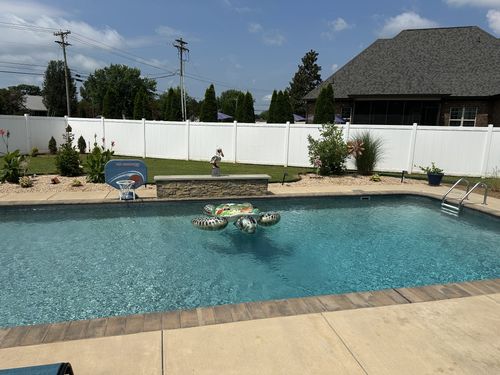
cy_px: 188
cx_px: 250
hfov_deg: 71.6
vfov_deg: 56.8
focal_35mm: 24
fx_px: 347
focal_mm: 6.86
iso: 80
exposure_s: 1/10753
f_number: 1.78
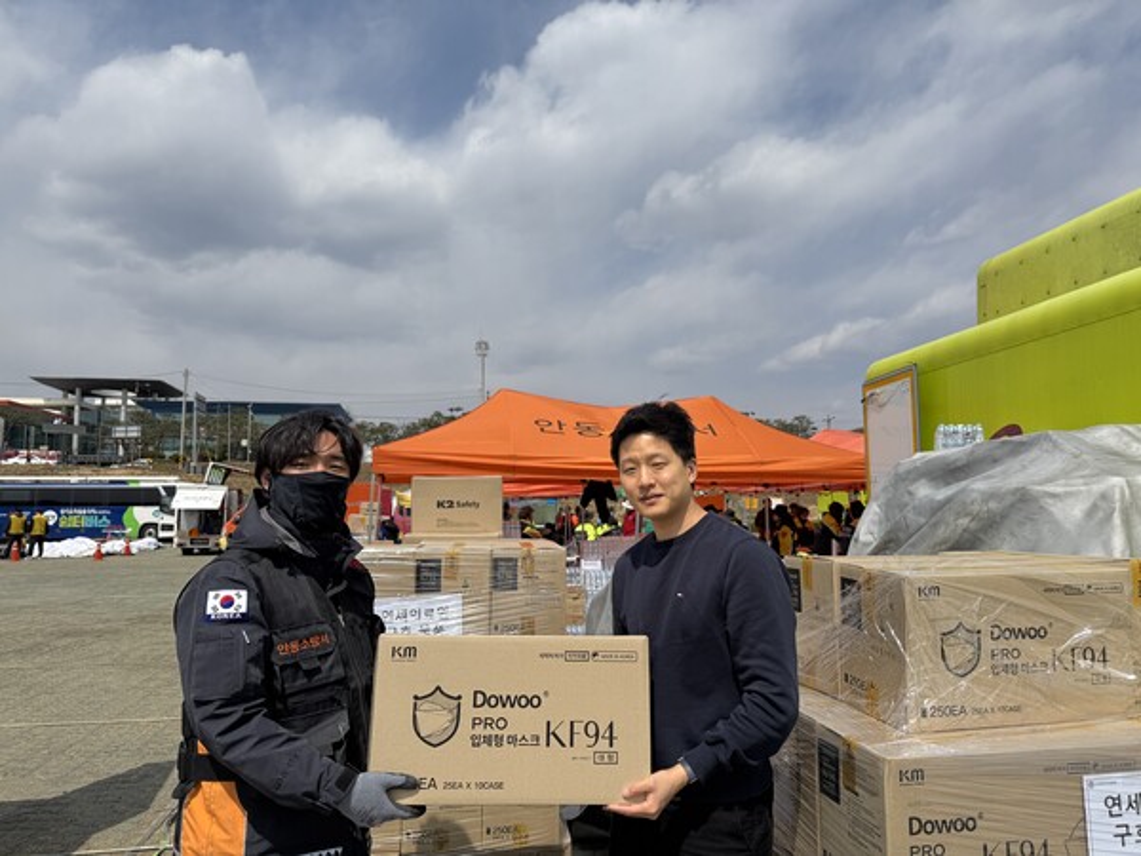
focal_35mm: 24
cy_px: 428
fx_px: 791
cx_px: 570
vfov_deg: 56.8
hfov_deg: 71.6
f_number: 1.78
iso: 80
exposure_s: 1/10309
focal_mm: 6.76
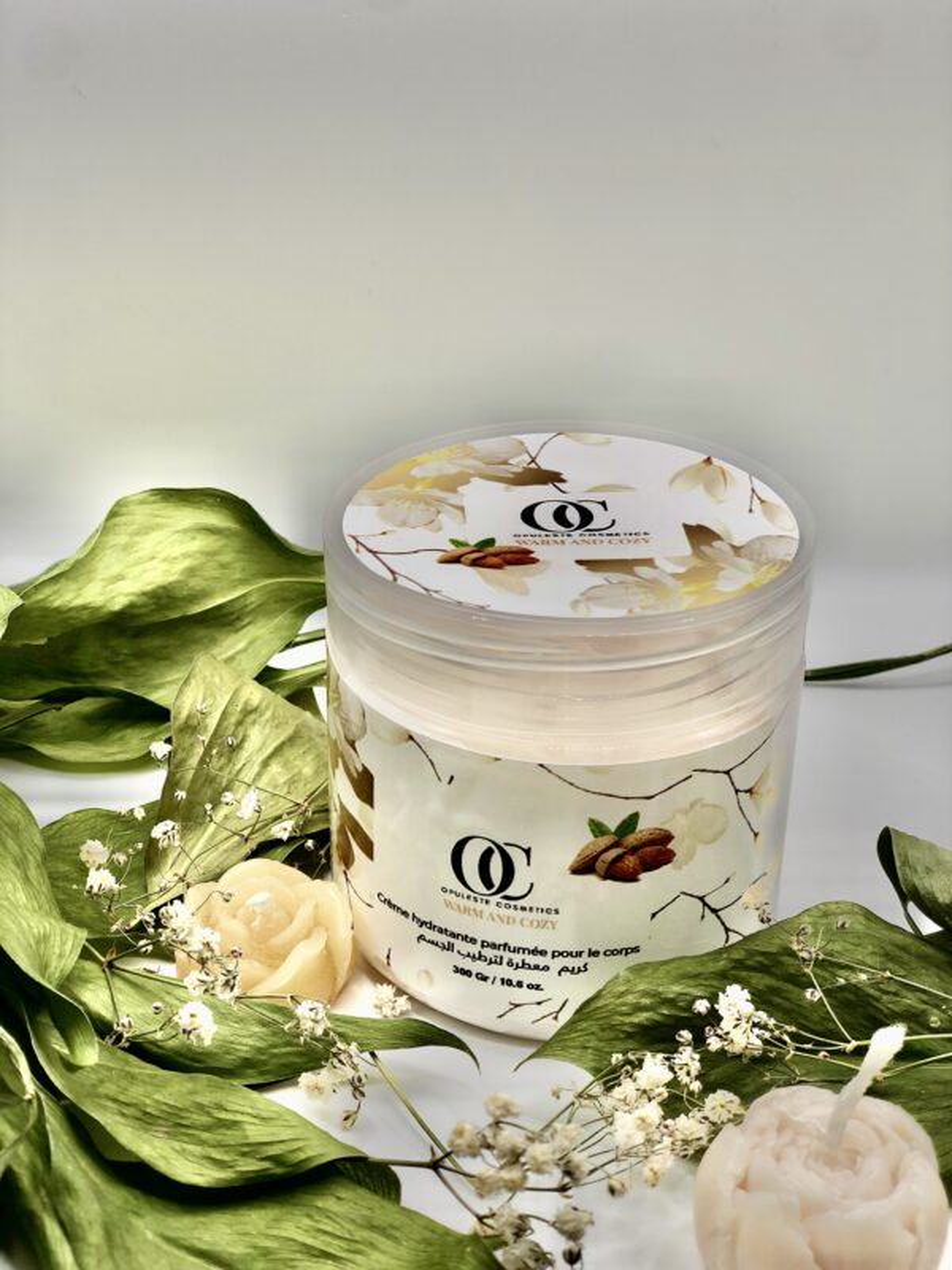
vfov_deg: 36.8
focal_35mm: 52
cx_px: 476
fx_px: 1907
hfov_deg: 28.0
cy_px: 635
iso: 16
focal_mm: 6
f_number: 2.4
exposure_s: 1/109
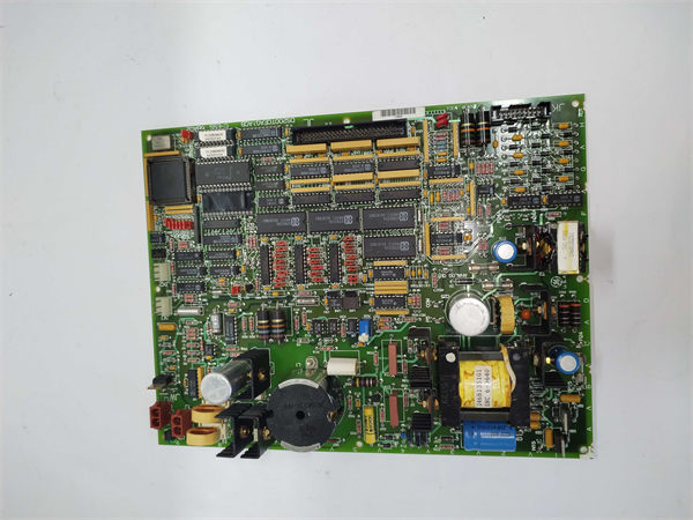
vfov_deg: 53.1
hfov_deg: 67.3
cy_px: 260
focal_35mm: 26
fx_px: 521
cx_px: 346
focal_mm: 4.75
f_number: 1.8
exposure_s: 1/50
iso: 250
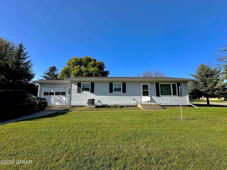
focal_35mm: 14
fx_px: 92
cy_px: 85
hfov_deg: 102.1
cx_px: 114
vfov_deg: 85.7
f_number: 2.2
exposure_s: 1/1531
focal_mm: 2.22
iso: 40
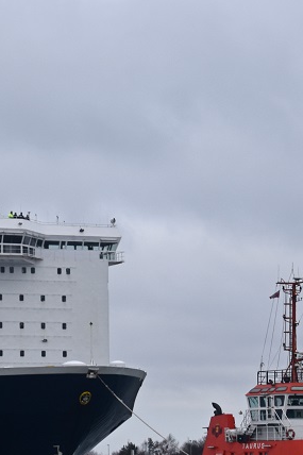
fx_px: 2085
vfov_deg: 12.4
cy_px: 318
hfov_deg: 8.3
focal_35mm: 165
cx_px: 14
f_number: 8
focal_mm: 46
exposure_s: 1/250
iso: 200
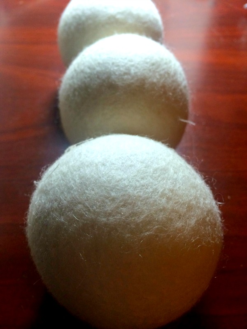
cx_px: 124
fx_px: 276
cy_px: 164
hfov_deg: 48.2
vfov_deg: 61.7
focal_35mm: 29
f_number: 2.2
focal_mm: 4.15
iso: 50
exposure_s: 1/30
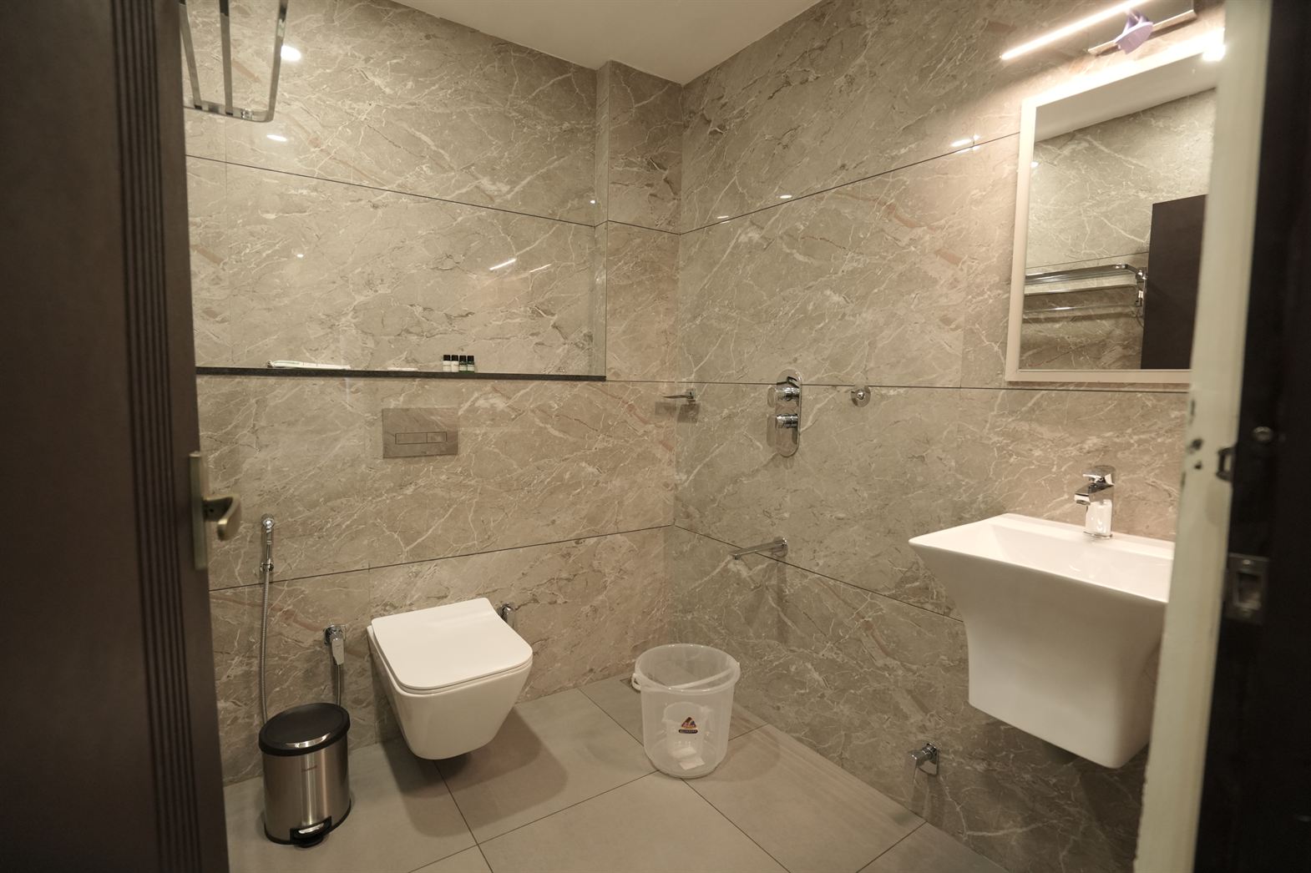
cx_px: 656
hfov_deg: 96.7
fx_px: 583
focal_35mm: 16
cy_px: 436
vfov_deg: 73.7
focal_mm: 16
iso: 2500
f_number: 4.5
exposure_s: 1/50
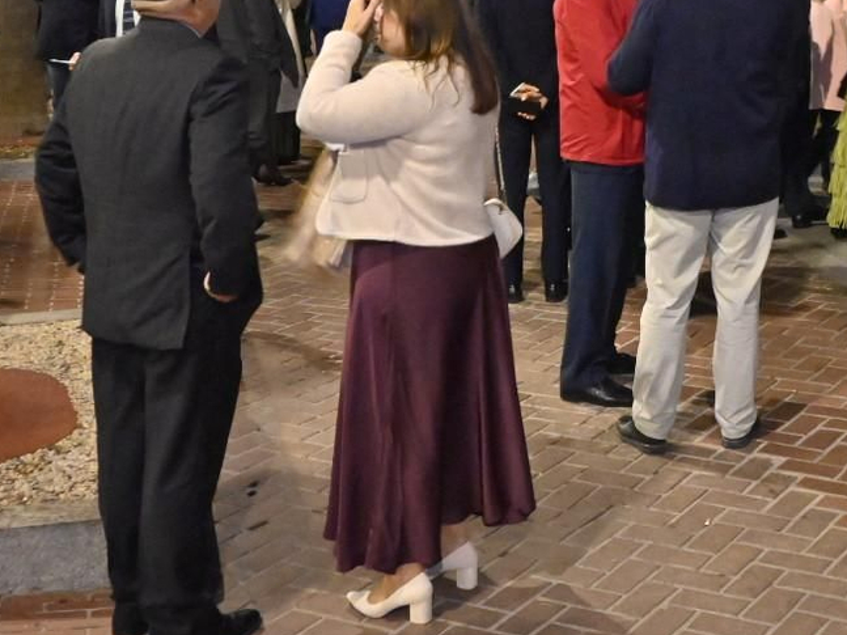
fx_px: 1703
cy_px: 24
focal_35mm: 70
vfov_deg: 20.5
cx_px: 749
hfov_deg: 27.0
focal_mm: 19.5
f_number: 5.6
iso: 5000
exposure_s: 1/40
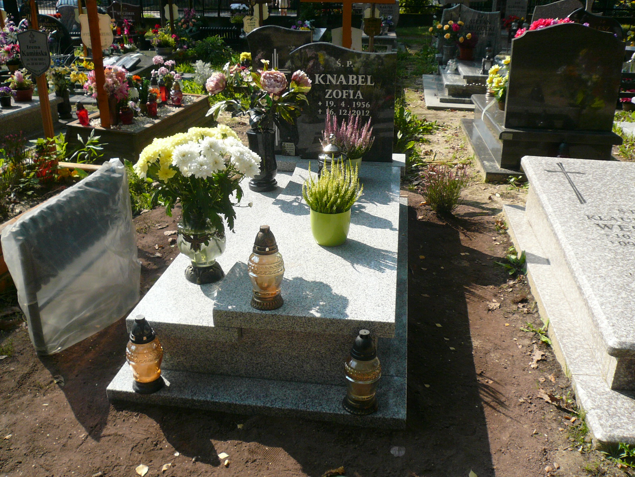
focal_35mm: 32
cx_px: 318
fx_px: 587
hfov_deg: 56.8
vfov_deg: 44.2
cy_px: 238
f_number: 8
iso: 100
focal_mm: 4.6
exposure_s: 1/125
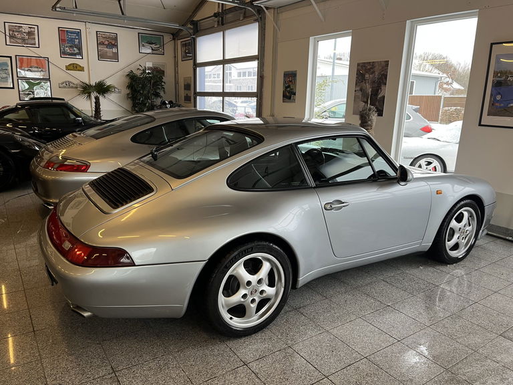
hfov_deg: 67.3
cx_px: 256
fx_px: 385
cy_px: 192
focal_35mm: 26
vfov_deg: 53.1
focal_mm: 5.1
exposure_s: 1/50
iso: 80
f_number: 1.6
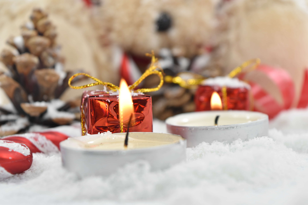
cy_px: 102
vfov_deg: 16.6
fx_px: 706
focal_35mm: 82
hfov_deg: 24.6
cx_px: 154
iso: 100
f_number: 5.6
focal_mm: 55
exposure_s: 1/100
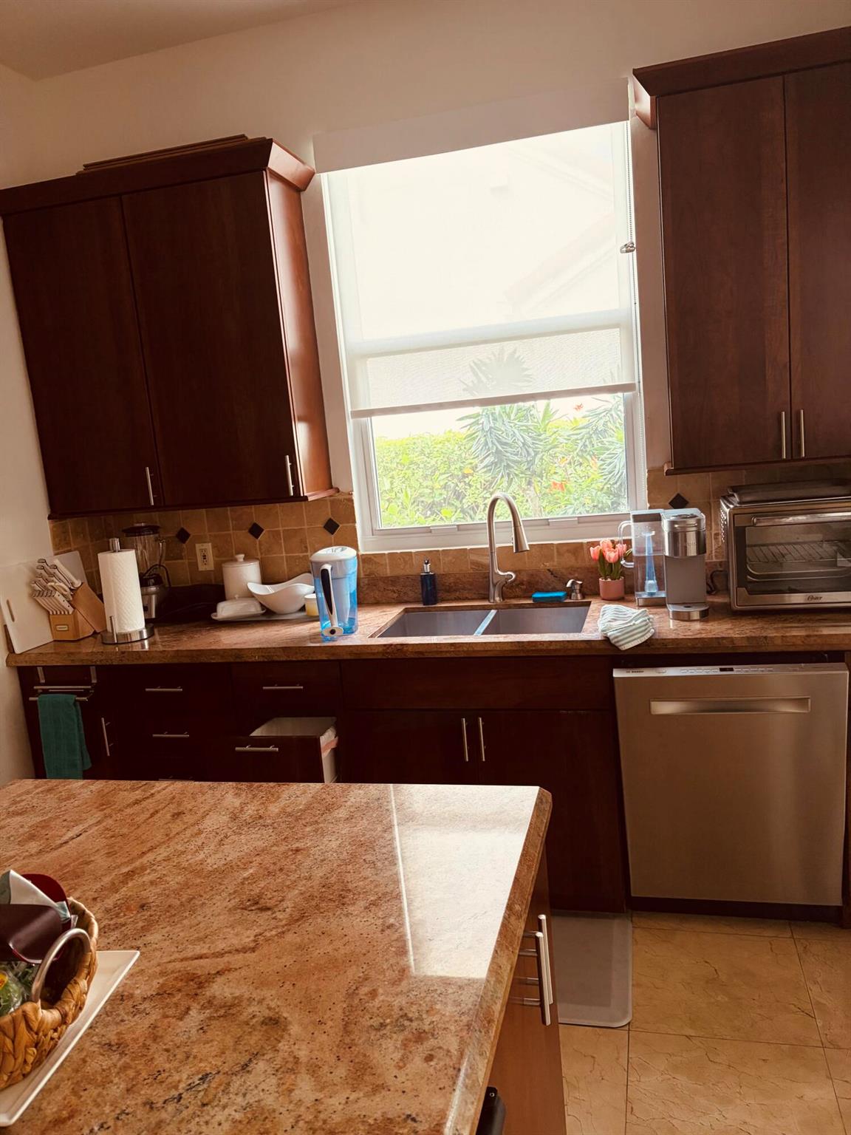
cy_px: 568
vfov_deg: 67.3
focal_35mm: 26
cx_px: 426
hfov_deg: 53.1
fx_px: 852
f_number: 1.6
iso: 160
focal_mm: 5.96
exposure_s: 1/120
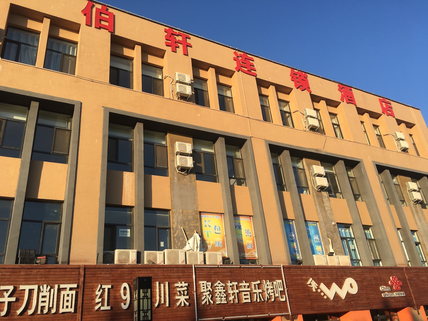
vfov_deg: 48.2
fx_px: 359
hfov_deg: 61.7
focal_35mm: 29
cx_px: 214
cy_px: 160
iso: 25
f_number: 2.2
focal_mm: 4.15
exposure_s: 1/646
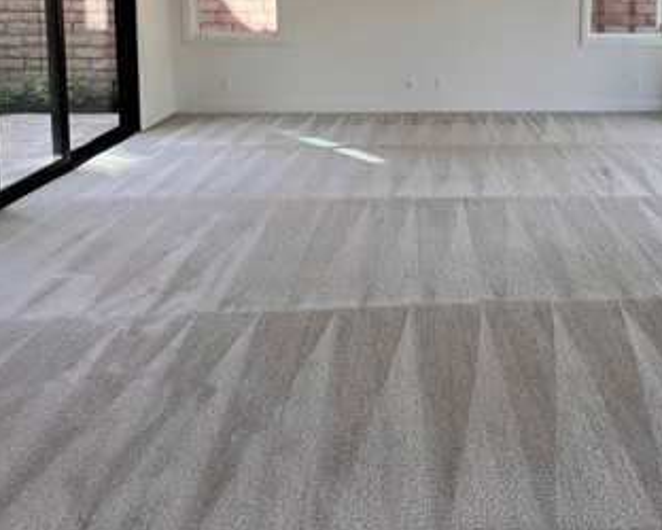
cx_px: 435
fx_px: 510
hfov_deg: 64.5
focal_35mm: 26
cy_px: 23
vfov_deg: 47.5
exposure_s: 1/120
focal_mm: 1.57
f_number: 1.8
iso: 50
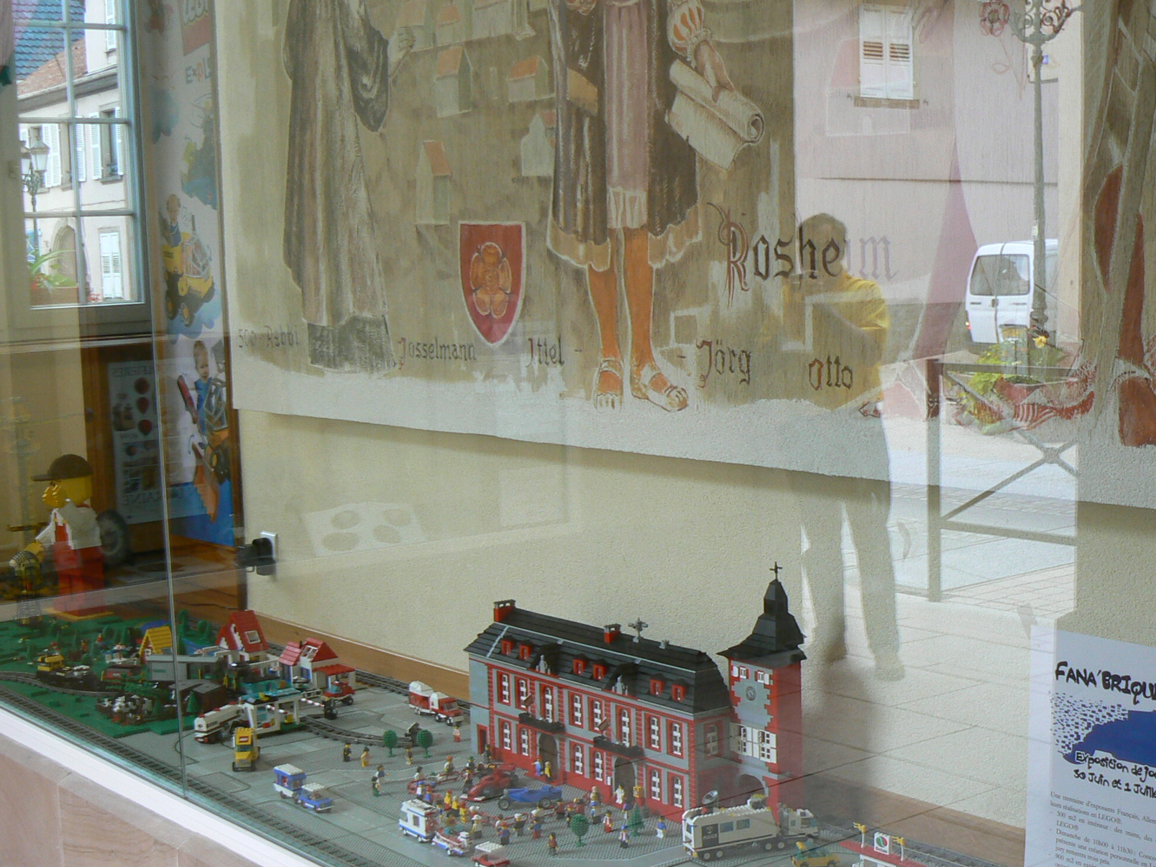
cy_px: 579
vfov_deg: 27.4
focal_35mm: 53
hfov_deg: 36.1
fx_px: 1770
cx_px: 638
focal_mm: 6.2
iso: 80
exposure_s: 1/30
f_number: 2.8
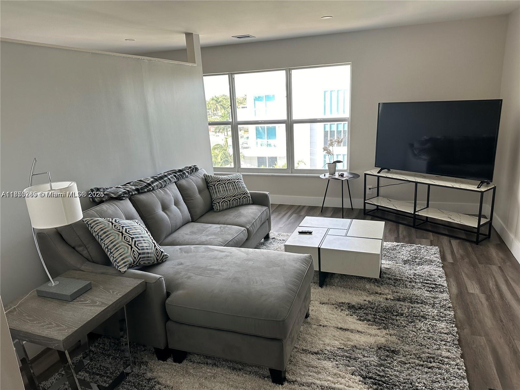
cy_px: 195
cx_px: 260
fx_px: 361
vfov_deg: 56.8
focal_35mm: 24
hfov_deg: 71.6
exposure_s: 1/121
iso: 160
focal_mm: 6.86
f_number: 1.78
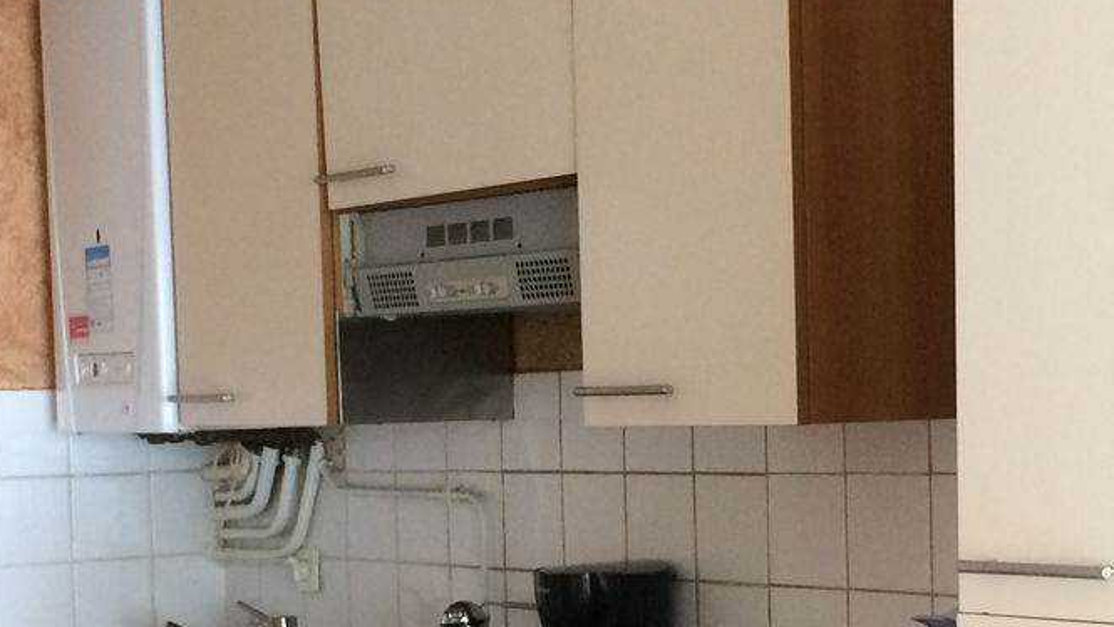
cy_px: 533
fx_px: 2245
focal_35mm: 76
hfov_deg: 27.8
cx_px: 685
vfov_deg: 15.7
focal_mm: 4.15
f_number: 2.2
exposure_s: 1/33
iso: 160
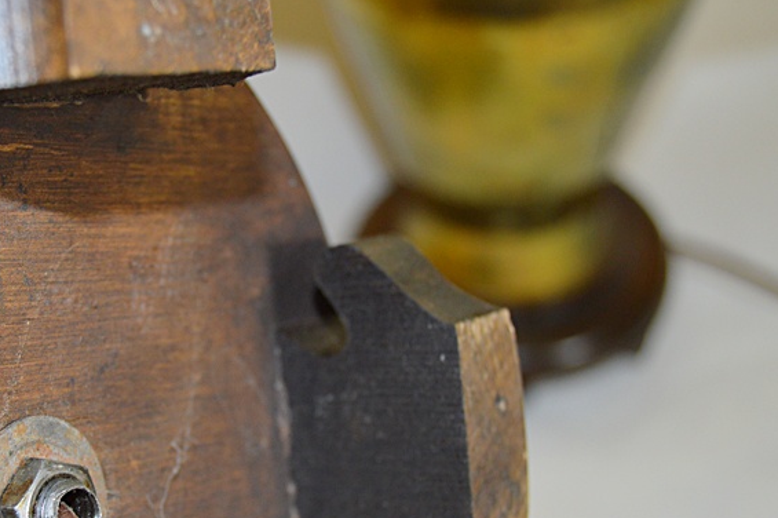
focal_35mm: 69
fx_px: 1490
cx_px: 196
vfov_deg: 19.6
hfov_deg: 28.8
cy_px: 356
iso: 400
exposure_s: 1/100
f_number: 4
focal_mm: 26
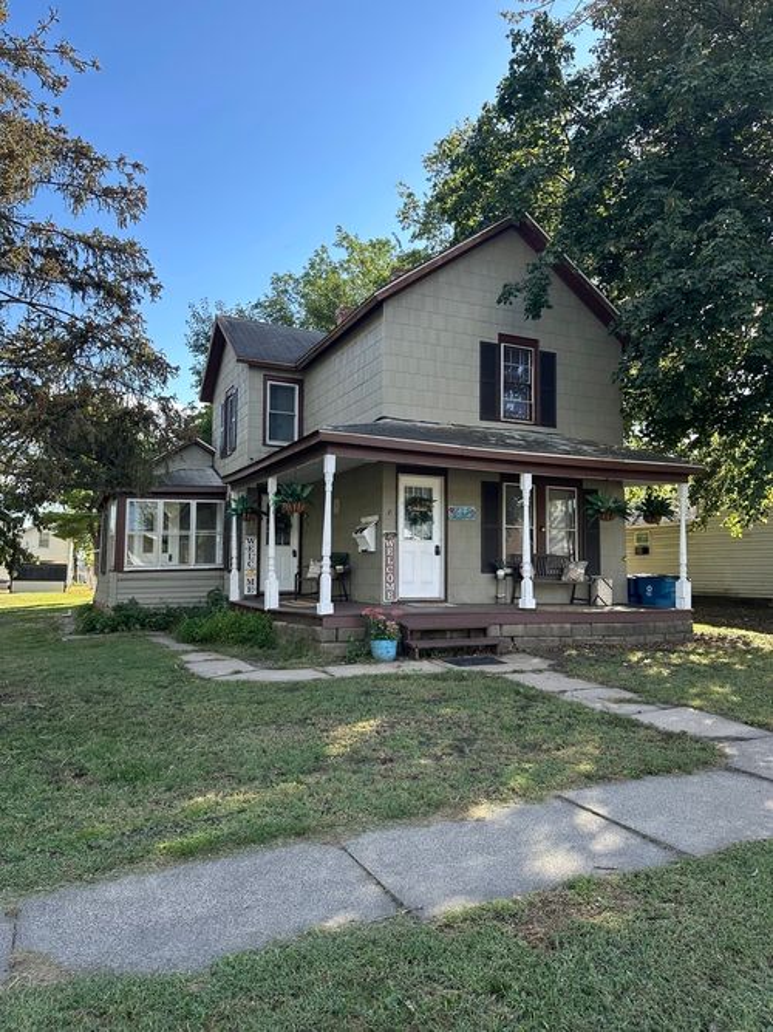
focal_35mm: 24
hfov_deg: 56.8
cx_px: 386
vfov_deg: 71.6
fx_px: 715
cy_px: 516
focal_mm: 6.86
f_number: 1.78
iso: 80
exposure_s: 1/943
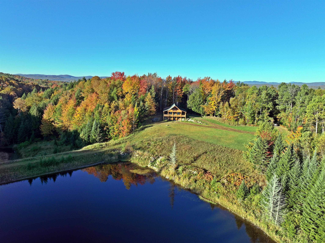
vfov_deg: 56.8
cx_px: 162
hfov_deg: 71.6
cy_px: 122
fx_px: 225
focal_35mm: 24
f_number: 2.8
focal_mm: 12.29
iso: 200
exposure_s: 1/1600
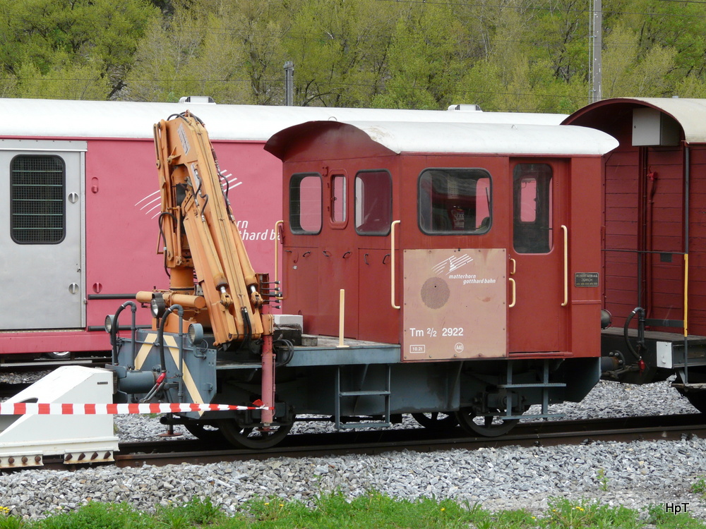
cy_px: 264
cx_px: 353
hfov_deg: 18.9
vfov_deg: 14.2
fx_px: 2121
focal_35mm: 104
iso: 125
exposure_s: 1/200
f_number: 4
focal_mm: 17
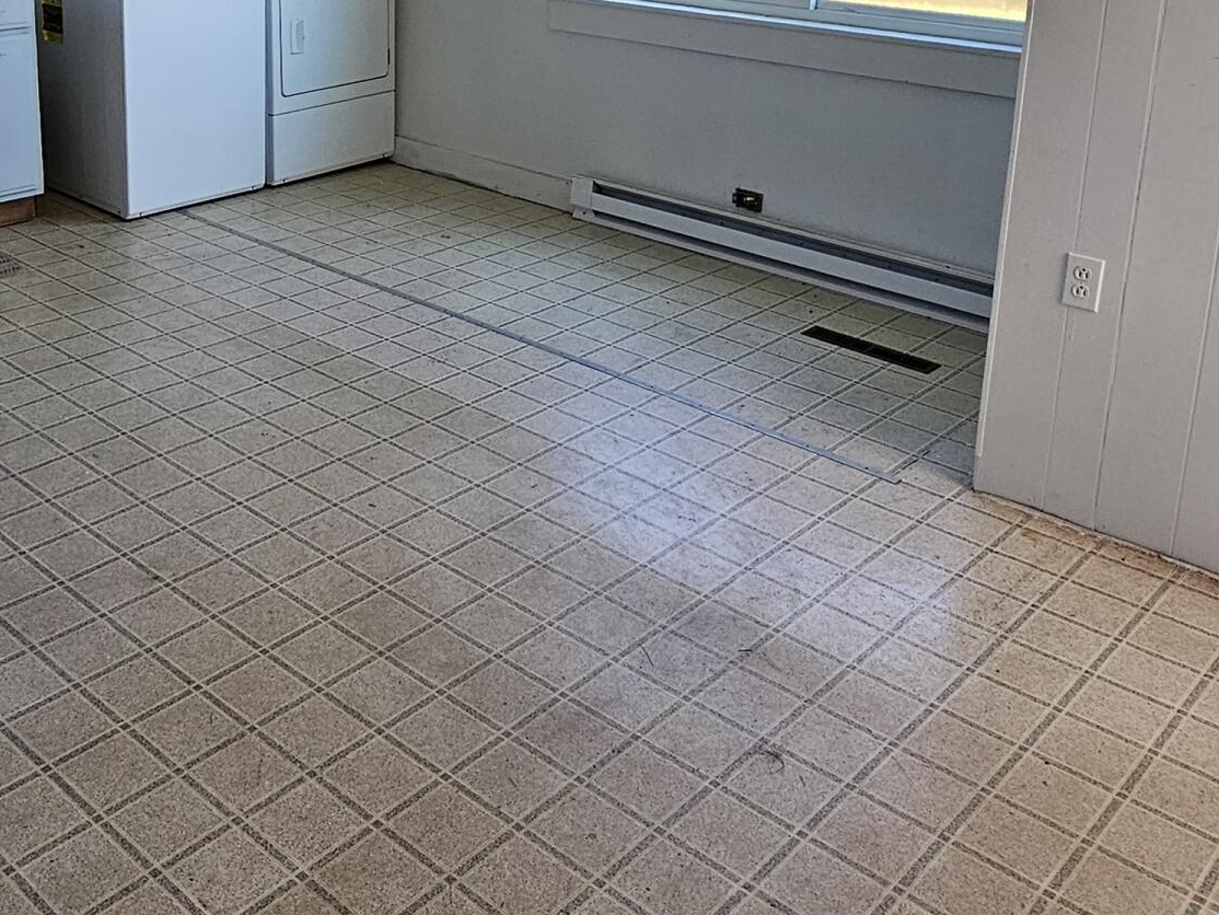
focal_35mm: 35
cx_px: 370
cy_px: 131
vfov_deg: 38.5
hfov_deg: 51.3
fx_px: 1233
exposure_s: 1/207
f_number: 2.2
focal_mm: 2.2
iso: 100
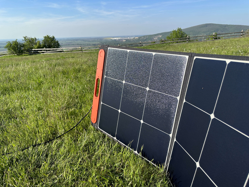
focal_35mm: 24
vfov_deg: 56.8
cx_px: 124
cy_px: 94
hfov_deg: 71.6
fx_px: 173
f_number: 1.78
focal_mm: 6.86
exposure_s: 1/2732
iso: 80
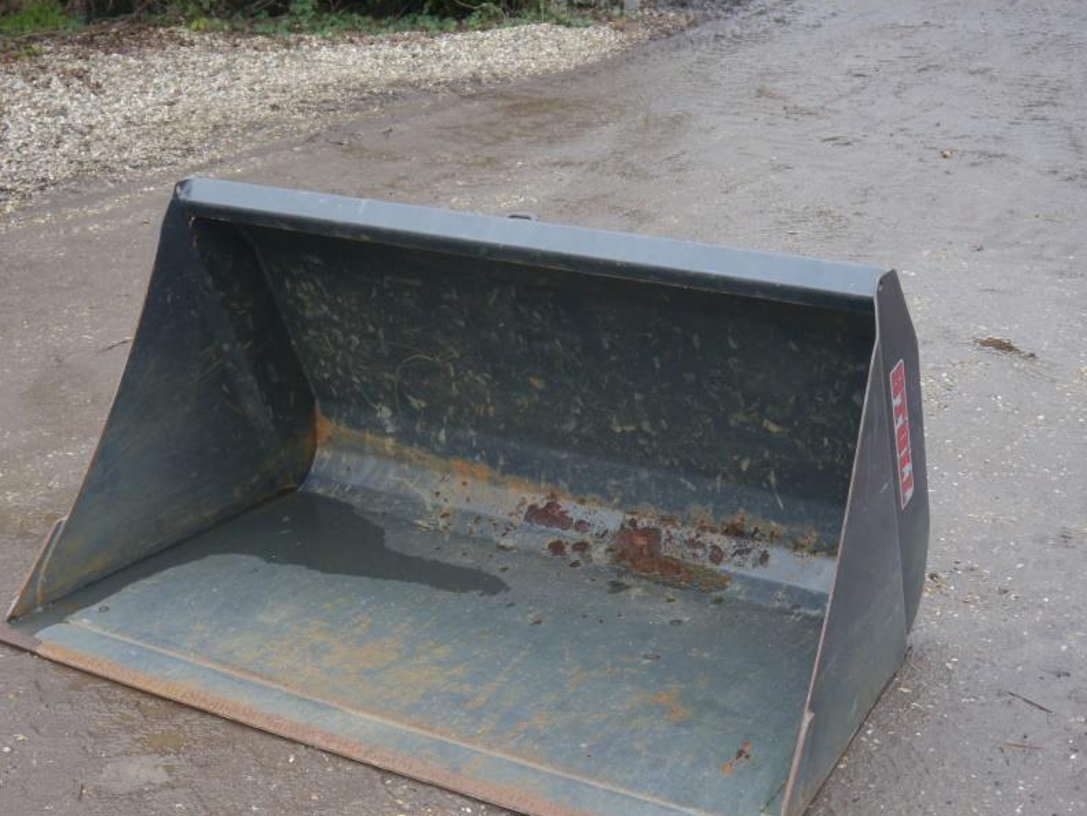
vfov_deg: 25.6
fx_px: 1790
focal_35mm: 57
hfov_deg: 33.8
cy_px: 493
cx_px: 517
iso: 160
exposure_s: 1/100
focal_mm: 22
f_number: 4.5
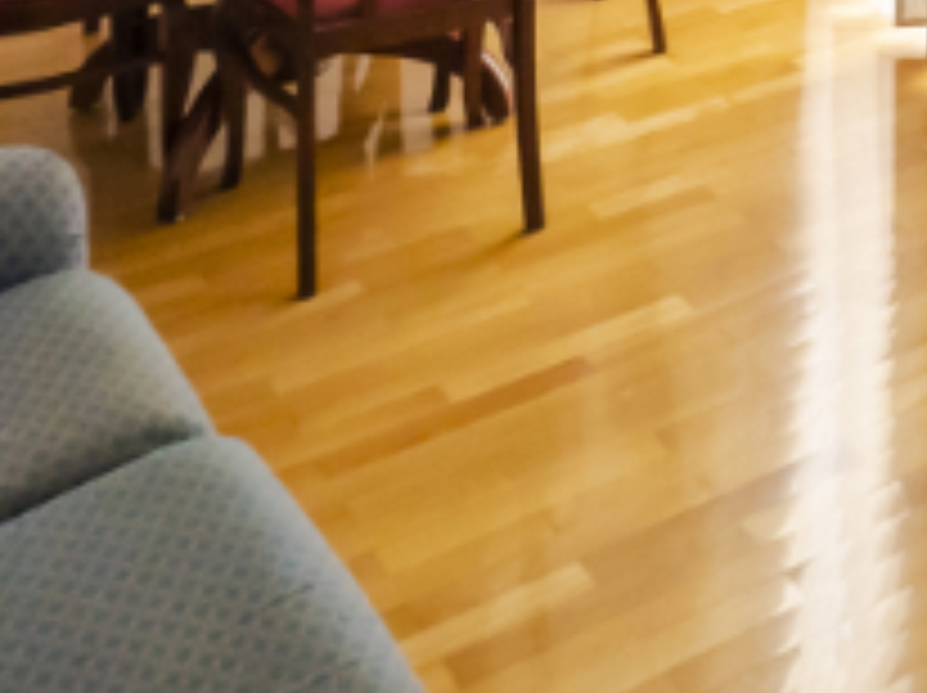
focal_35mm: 68
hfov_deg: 25.1
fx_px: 1819
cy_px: -702
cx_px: 1174
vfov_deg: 16.4
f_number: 4
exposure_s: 1/20
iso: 400
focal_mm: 7
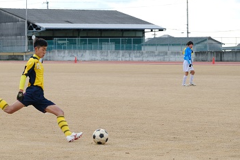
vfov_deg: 9.1
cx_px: 71
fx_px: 1007
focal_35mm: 151
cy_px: 90
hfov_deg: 13.6
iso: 800
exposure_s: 1/500
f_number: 6.4
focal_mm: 70
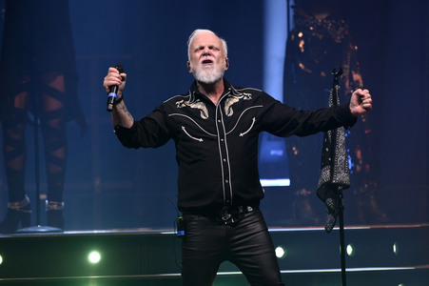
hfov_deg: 4.1
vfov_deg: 2.7
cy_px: 143
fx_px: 5954
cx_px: 214
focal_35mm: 500
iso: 2500
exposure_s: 1/320
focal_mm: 500
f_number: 6.3
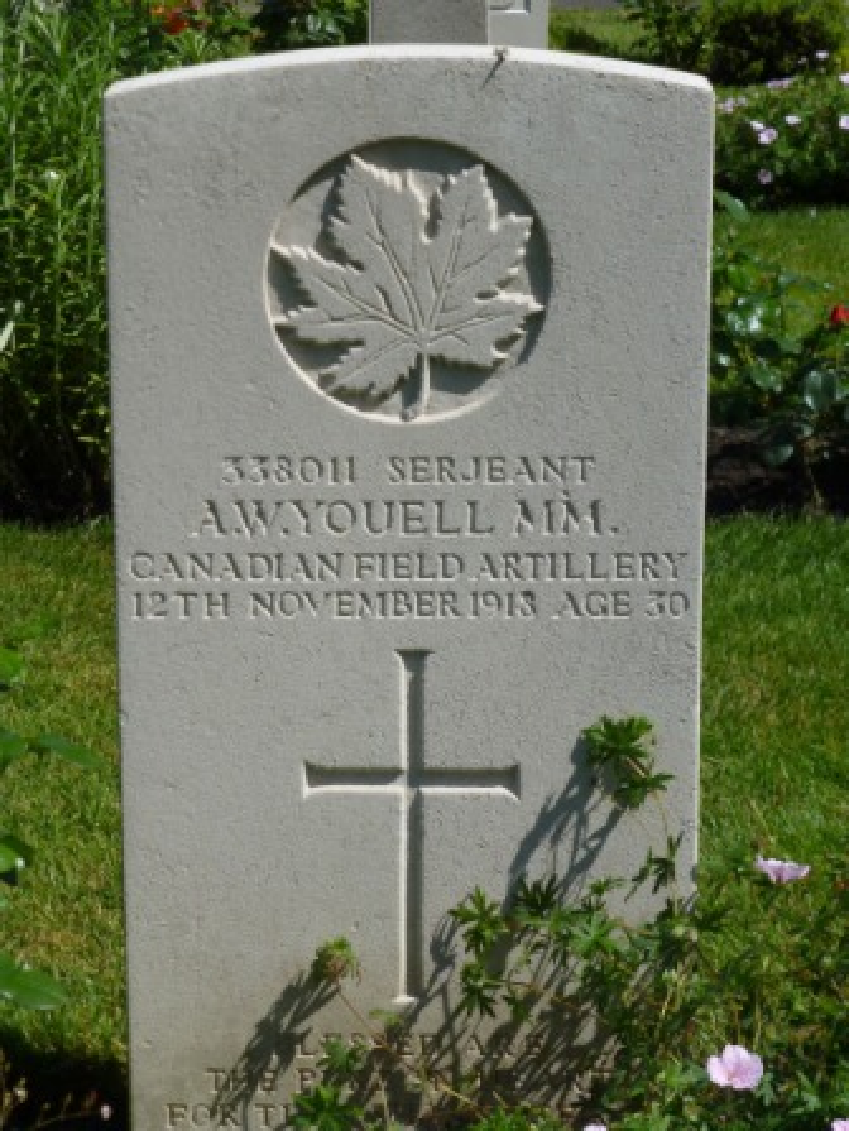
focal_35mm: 102
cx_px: 424
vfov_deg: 19.3
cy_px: 566
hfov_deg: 14.5
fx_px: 3336
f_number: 5.3
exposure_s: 1/800
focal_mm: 18.2
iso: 100
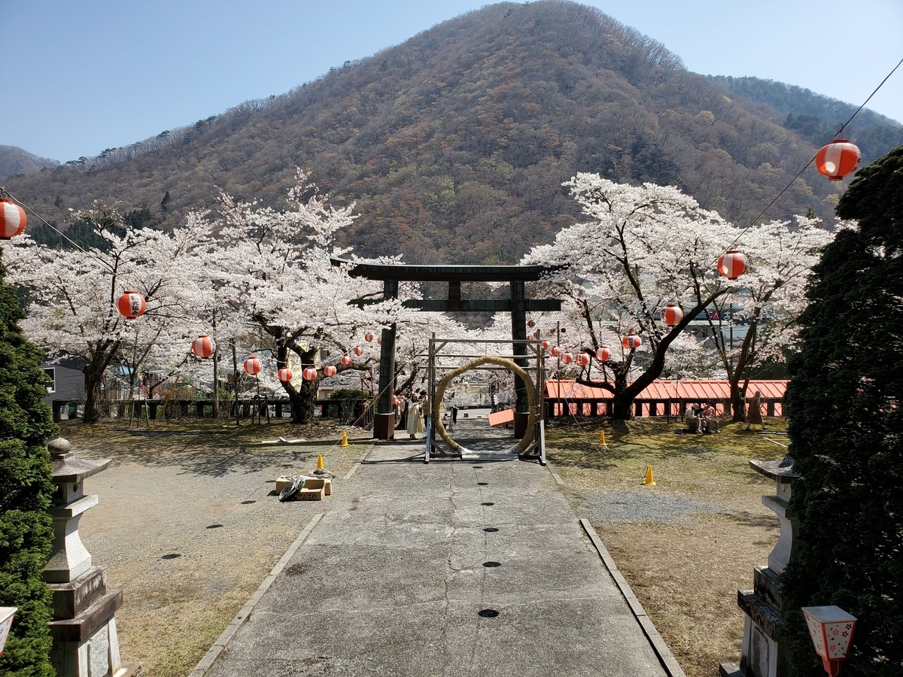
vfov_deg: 53.1
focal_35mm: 26
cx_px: 452
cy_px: 338
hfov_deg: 67.3
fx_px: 678
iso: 50
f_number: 2.4
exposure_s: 1/1286
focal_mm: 4.3
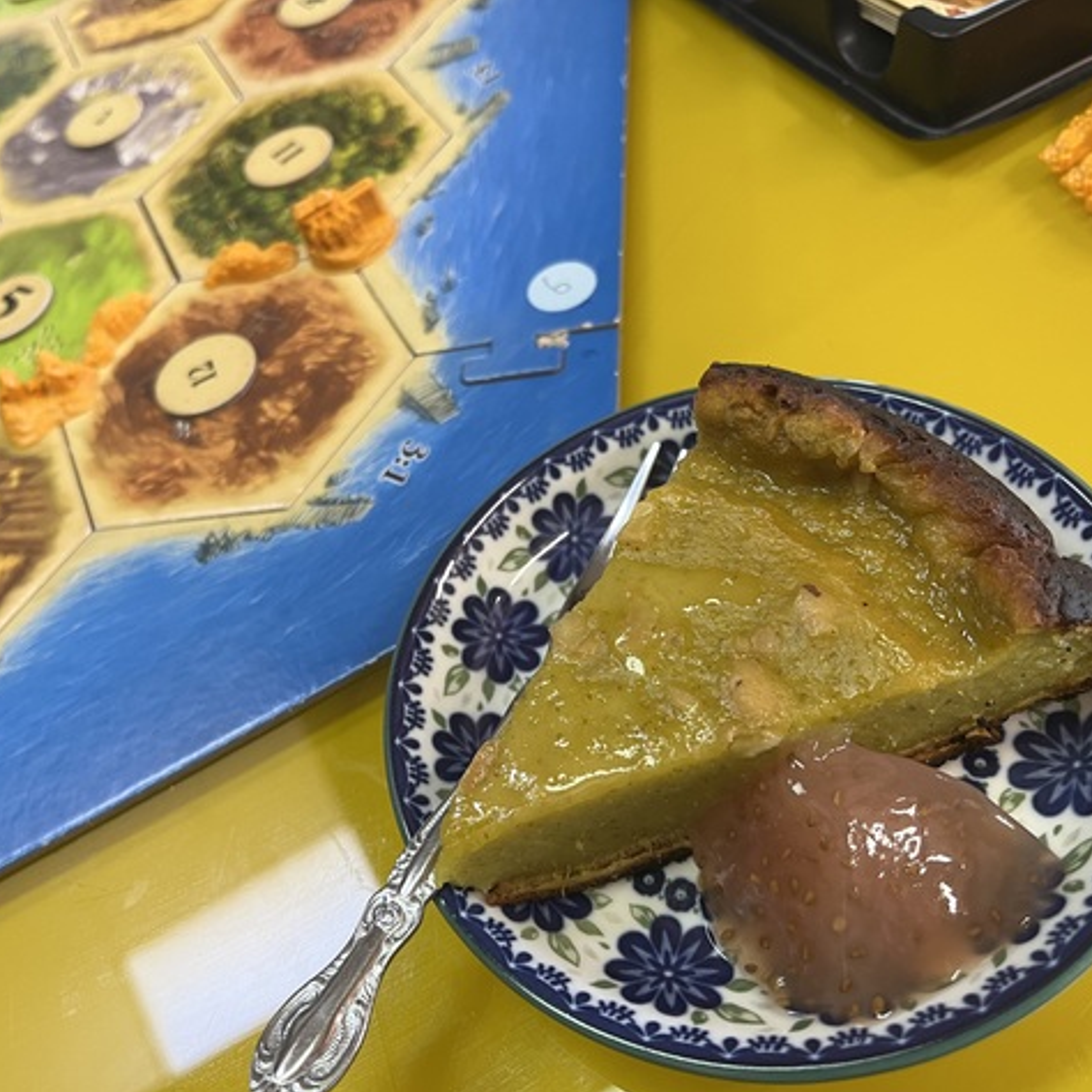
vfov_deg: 52.5
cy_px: 551
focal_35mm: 31
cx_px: 484
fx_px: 1106
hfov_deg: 52.4
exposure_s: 1/60
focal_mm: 5.1
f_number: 1.6
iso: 80
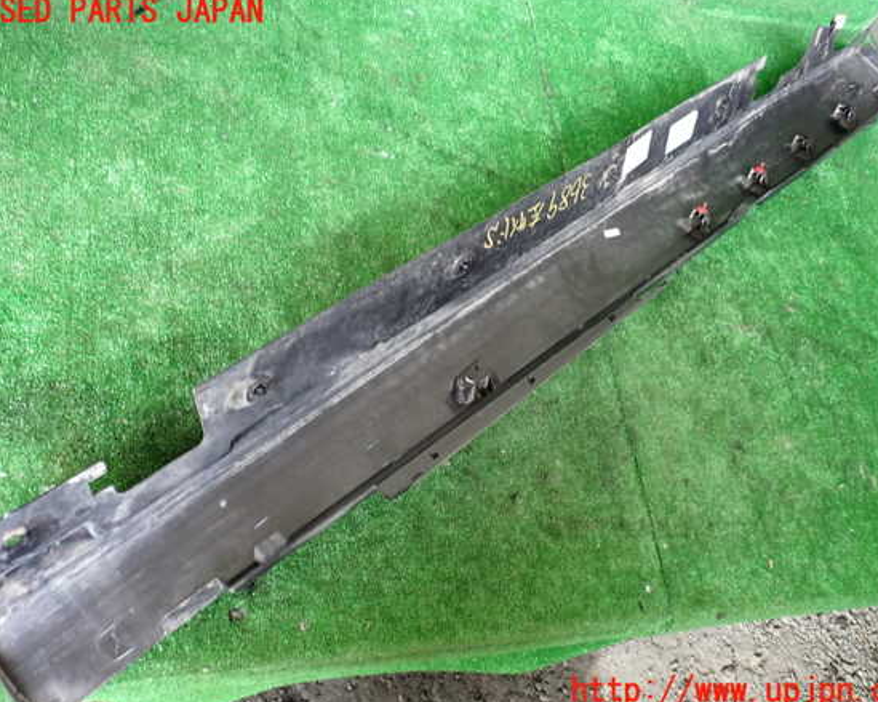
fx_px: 831
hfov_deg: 55.7
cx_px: 453
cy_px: 352
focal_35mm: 32
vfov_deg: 45.8
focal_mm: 5.4
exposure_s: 1/50
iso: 400
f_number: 2.3
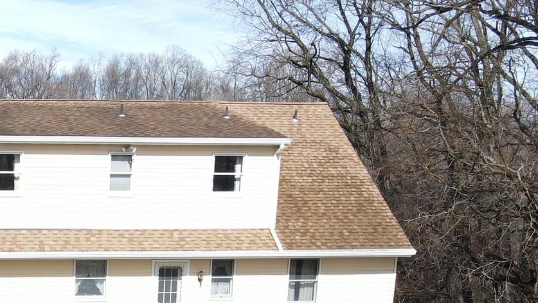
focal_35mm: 64
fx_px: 913
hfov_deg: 30.1
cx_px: -22
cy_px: 430
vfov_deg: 17.3
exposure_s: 1/500
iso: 100
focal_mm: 4.5
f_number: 2.8
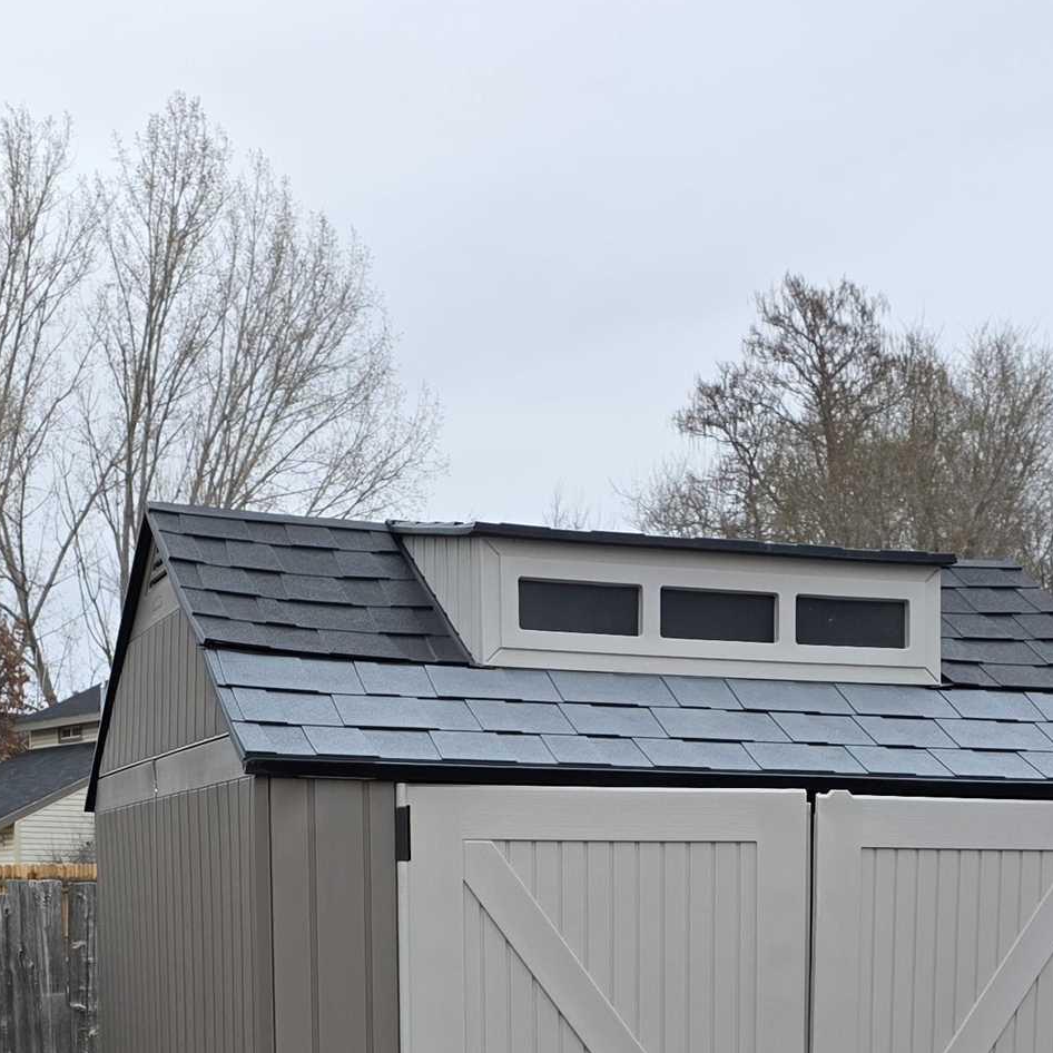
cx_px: 720
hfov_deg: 25.9
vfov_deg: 24.3
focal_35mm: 66
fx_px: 2271
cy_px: 1171
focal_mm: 6.3
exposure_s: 1/1468
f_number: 1.7
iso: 80
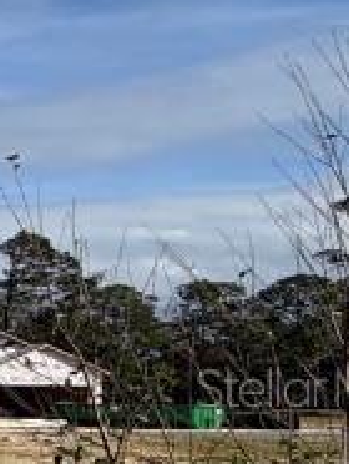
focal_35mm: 77
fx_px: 1033
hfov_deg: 9.9
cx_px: -845
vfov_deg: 24.8
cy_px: 387
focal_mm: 2.22
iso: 20
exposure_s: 1/1368
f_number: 2.2
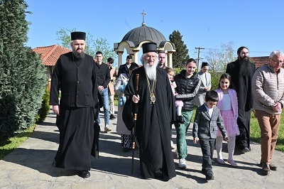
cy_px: 94
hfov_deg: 53.2
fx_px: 284
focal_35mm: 36
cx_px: 142
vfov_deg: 36.8
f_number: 14
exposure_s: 1/800
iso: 1250
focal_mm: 24
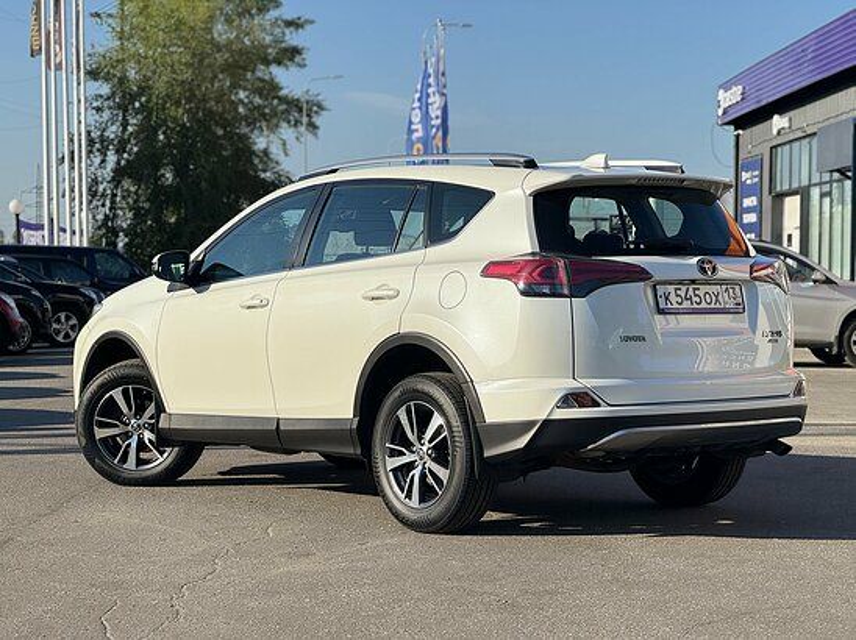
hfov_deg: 25.4
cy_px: 320
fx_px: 1902
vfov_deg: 19.1
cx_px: 428
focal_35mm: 77
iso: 25
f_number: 2.8
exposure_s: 1/1292
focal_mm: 9
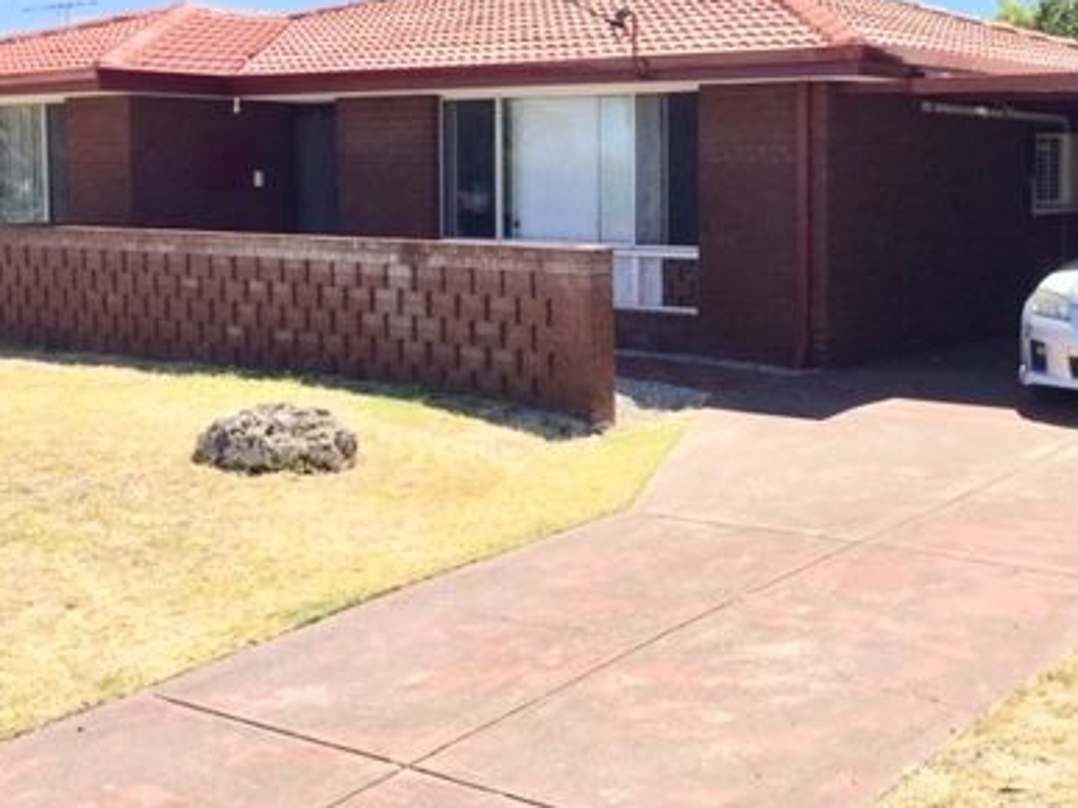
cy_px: 254
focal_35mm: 48
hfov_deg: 38.9
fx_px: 1494
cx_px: 769
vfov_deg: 30.0
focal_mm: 4.15
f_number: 2.2
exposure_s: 1/1980
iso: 32
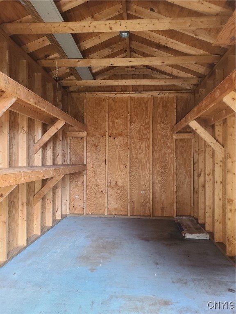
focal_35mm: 26
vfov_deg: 67.3
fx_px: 236
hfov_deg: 53.1
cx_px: 118
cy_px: 157
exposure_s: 1/40
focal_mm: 5.4
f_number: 1.8
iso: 500
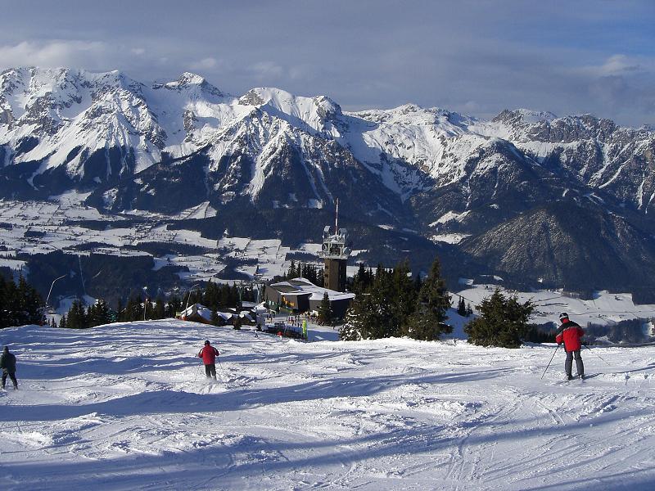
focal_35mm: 38
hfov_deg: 49.0
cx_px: 328
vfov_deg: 37.7
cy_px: 246
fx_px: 719
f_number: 4.4
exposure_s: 1/1250
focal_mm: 6.3
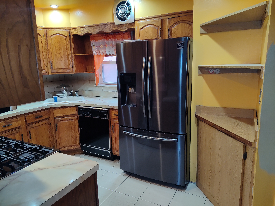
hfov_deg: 65.3
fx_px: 214
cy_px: 103
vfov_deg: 51.4
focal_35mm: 27
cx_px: 138
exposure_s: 1/50
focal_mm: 4.71
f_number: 1.79
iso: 314
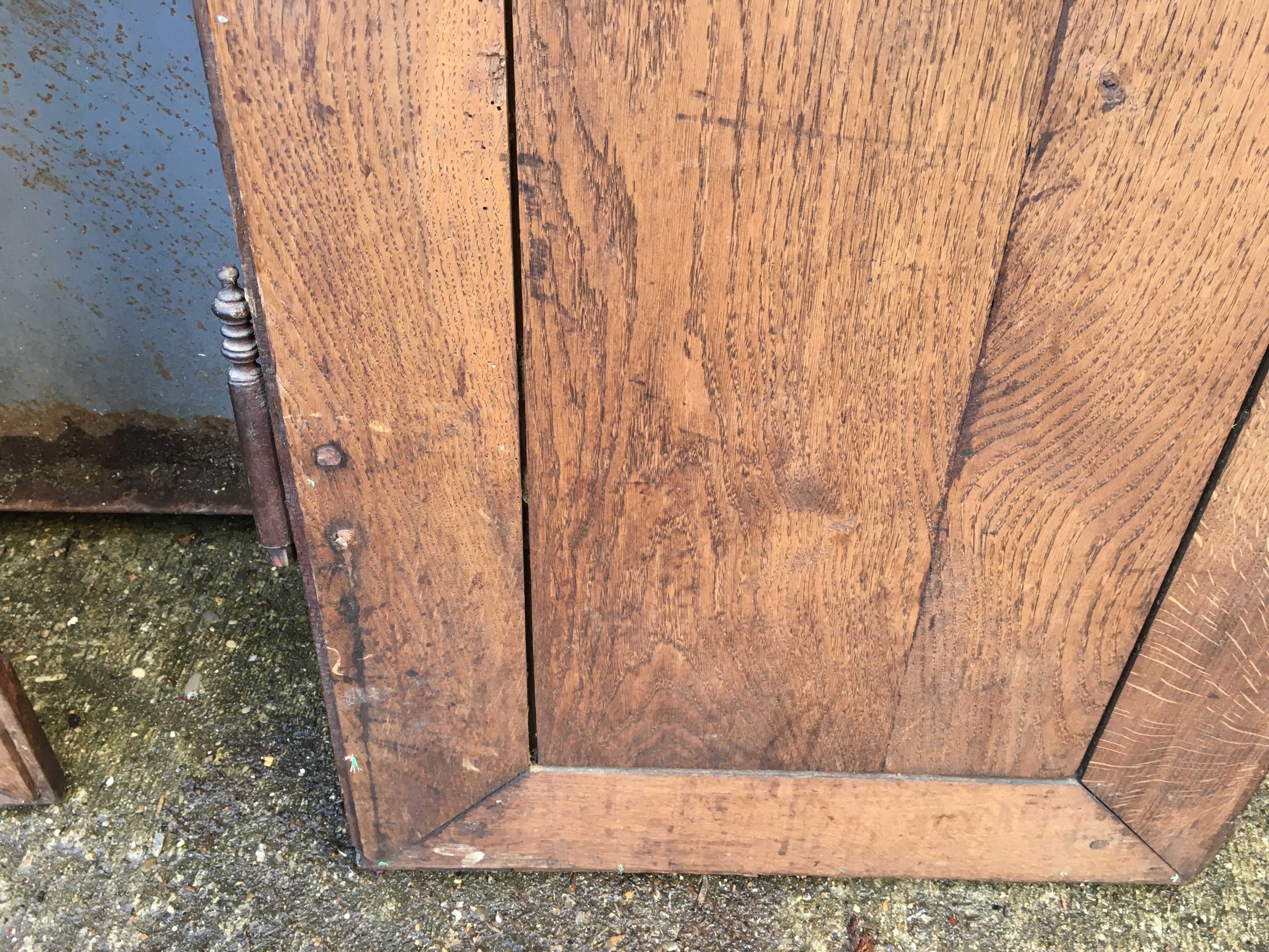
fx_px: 1063
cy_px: 476
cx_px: 634
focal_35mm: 29
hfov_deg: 61.7
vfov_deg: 48.2
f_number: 2.2
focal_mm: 4.15
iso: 64
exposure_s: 1/33
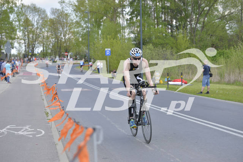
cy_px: 81
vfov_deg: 14.4
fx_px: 641
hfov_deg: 21.5
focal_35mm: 95
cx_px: 122
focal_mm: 95
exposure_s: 1/2500
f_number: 4
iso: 400
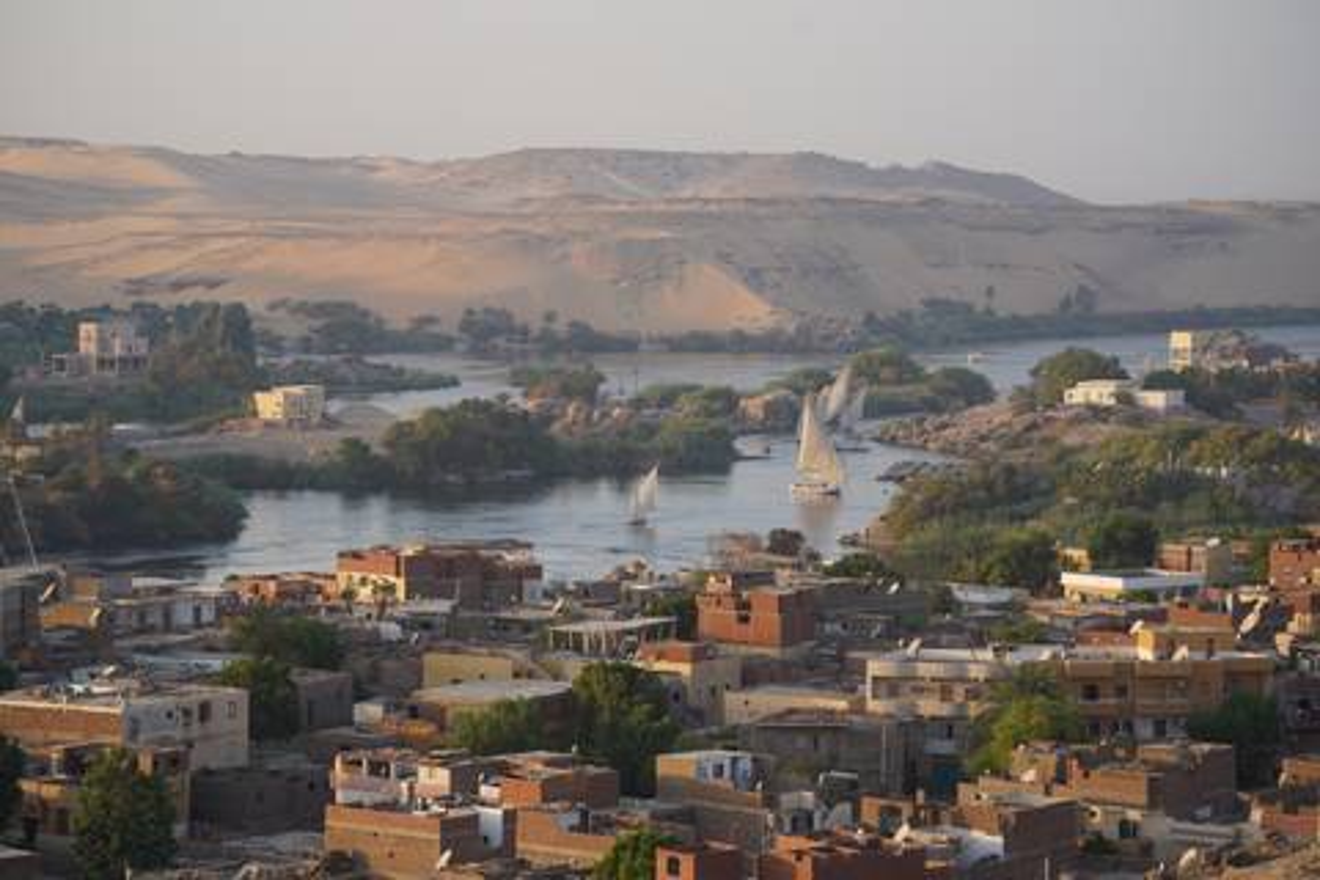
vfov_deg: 11.4
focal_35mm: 120
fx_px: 4400
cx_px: 660
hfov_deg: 17.1
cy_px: 440
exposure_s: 1/160
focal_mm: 120
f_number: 5
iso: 100
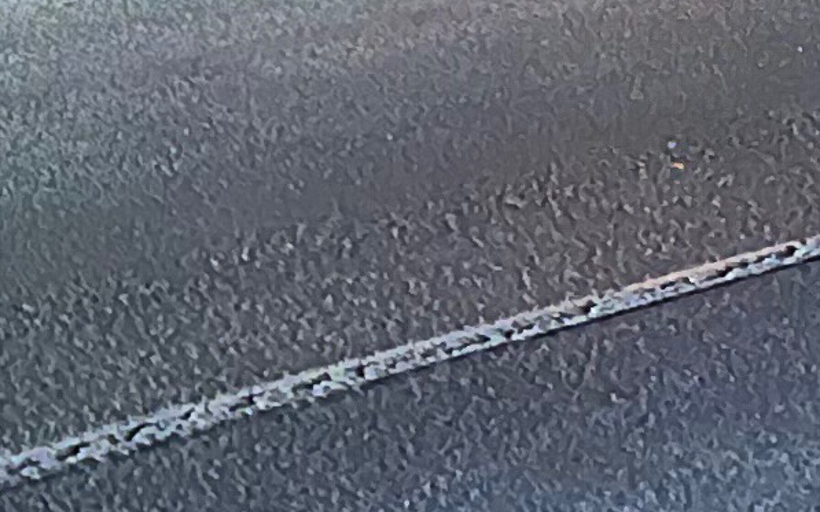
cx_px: -363
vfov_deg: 6.9
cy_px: -288
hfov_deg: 10.9
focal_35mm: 186
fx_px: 4156
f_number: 1.5
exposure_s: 1/17
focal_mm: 5.7
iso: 1000
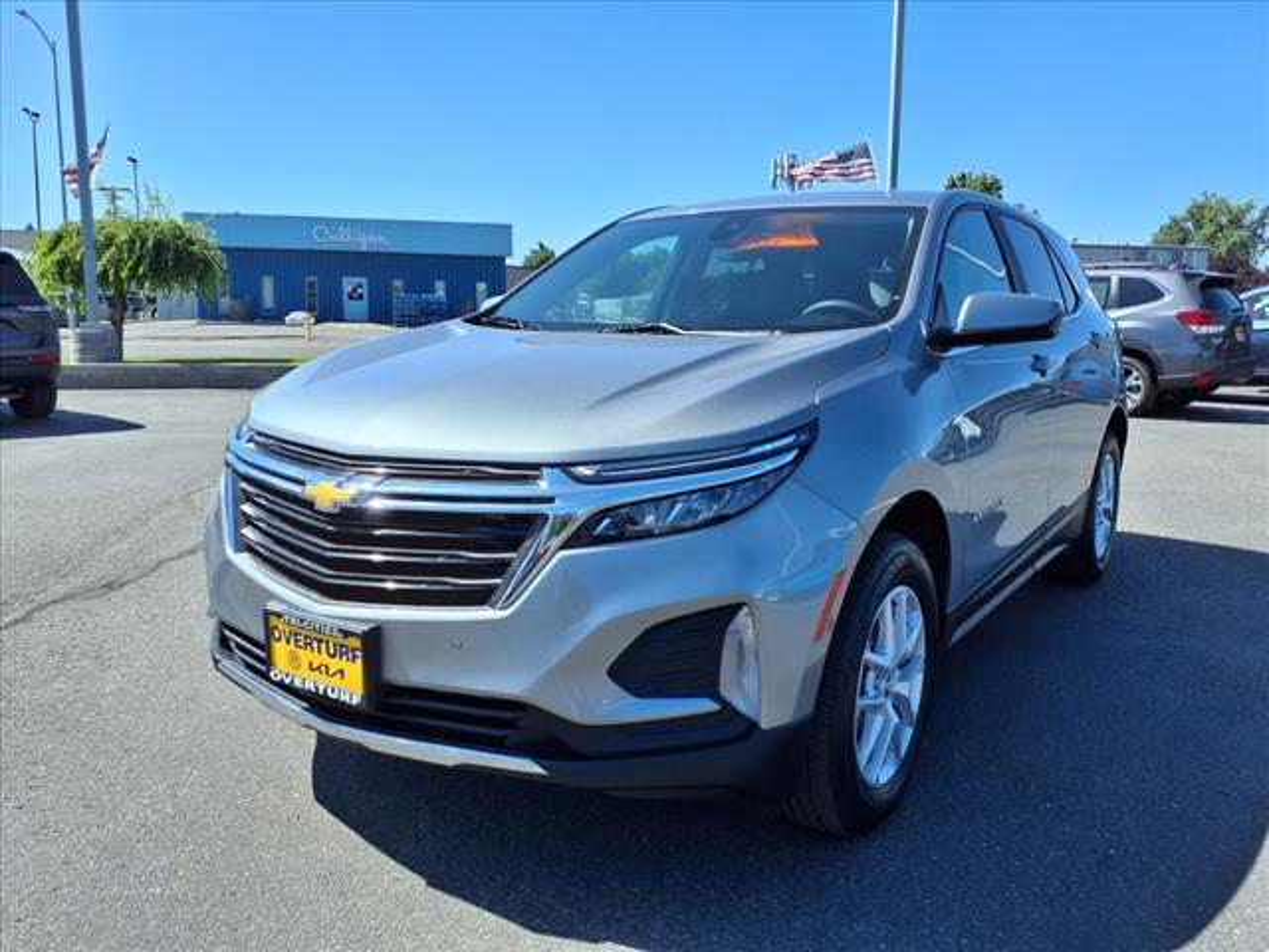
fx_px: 990
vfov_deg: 51.4
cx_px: 634
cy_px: 476
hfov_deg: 65.3
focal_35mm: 27
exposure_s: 1/1429
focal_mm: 3.58
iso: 40
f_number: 1.9
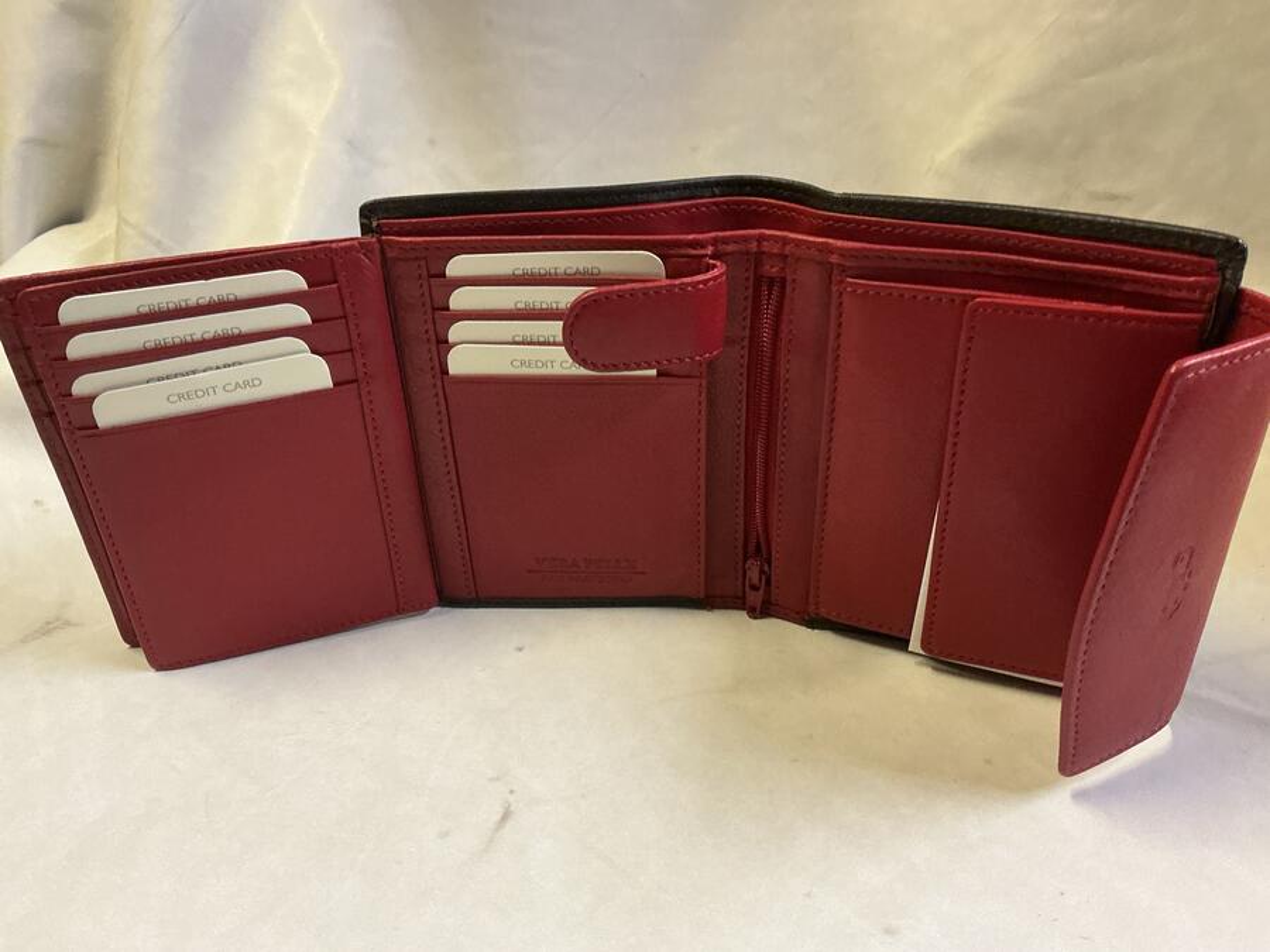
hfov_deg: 61.7
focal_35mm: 29
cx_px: 635
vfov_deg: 48.2
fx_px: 1064
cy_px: 476
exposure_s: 1/50
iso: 160
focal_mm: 3
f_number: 1.8
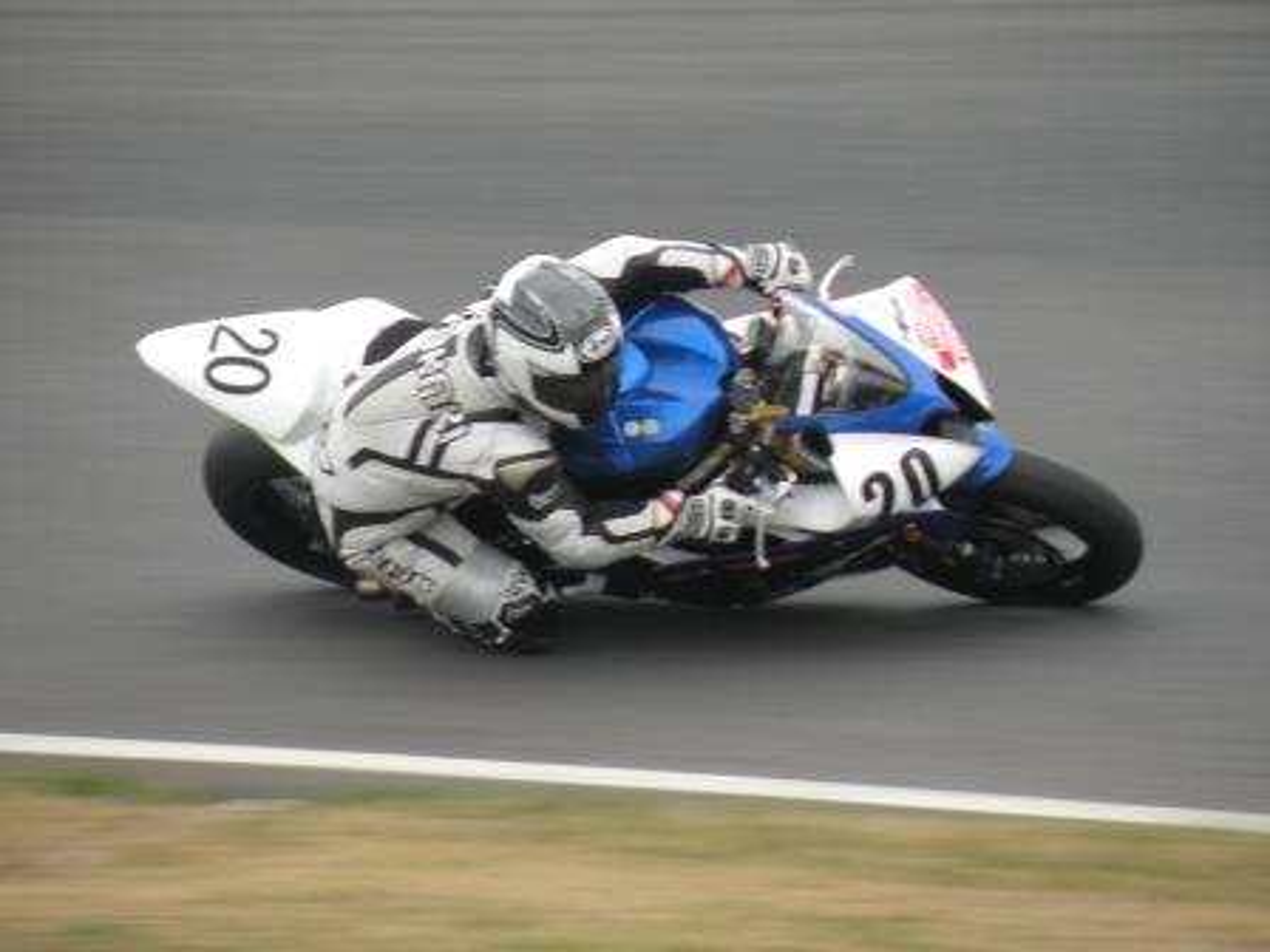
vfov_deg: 3.1
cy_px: 476
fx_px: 17830
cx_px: 635
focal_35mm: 486
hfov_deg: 4.1
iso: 64
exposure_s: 1/135
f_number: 4.5
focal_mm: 84.2
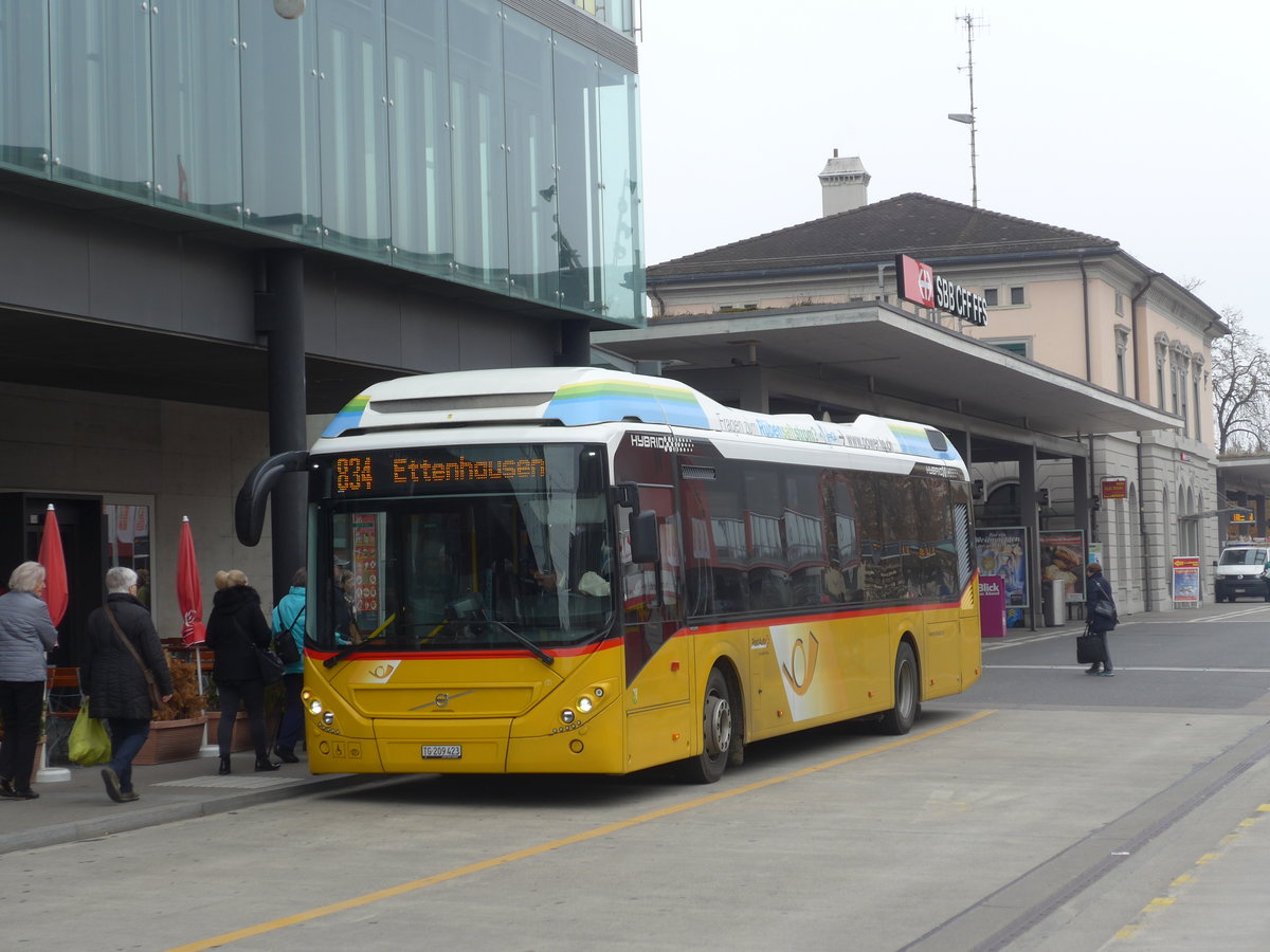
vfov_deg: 19.9
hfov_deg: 26.3
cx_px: 635
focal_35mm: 74
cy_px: 476
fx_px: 2715
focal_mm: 15
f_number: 4.2
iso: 80
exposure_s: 1/160
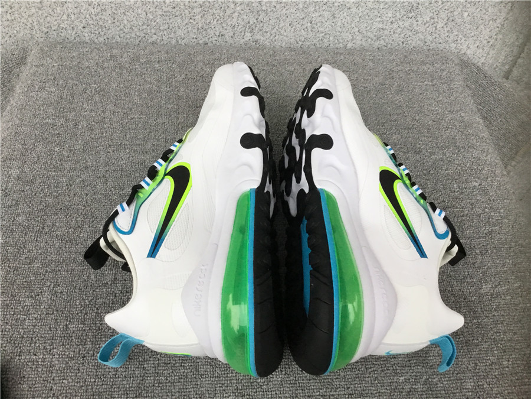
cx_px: 266
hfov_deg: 58.4
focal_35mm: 31
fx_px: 476
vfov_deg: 45.4
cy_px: 200
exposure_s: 1/30
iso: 50
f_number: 2.4
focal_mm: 3.3
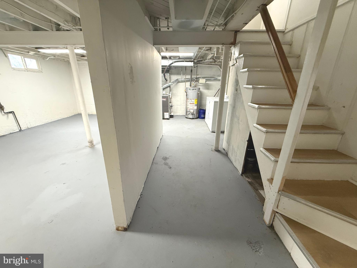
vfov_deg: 85.7
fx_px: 144
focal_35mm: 14
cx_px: 178
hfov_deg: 102.1
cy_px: 134
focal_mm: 2.22
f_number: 2.2
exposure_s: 1/60
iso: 320
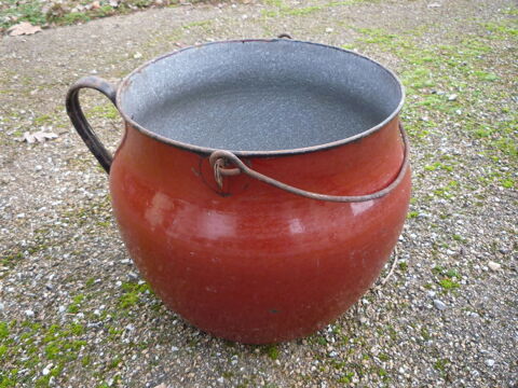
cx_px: 259
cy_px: 194
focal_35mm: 30
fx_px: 449
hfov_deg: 60.0
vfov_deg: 46.8
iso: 160
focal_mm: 5.2
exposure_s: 1/30
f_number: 3.3
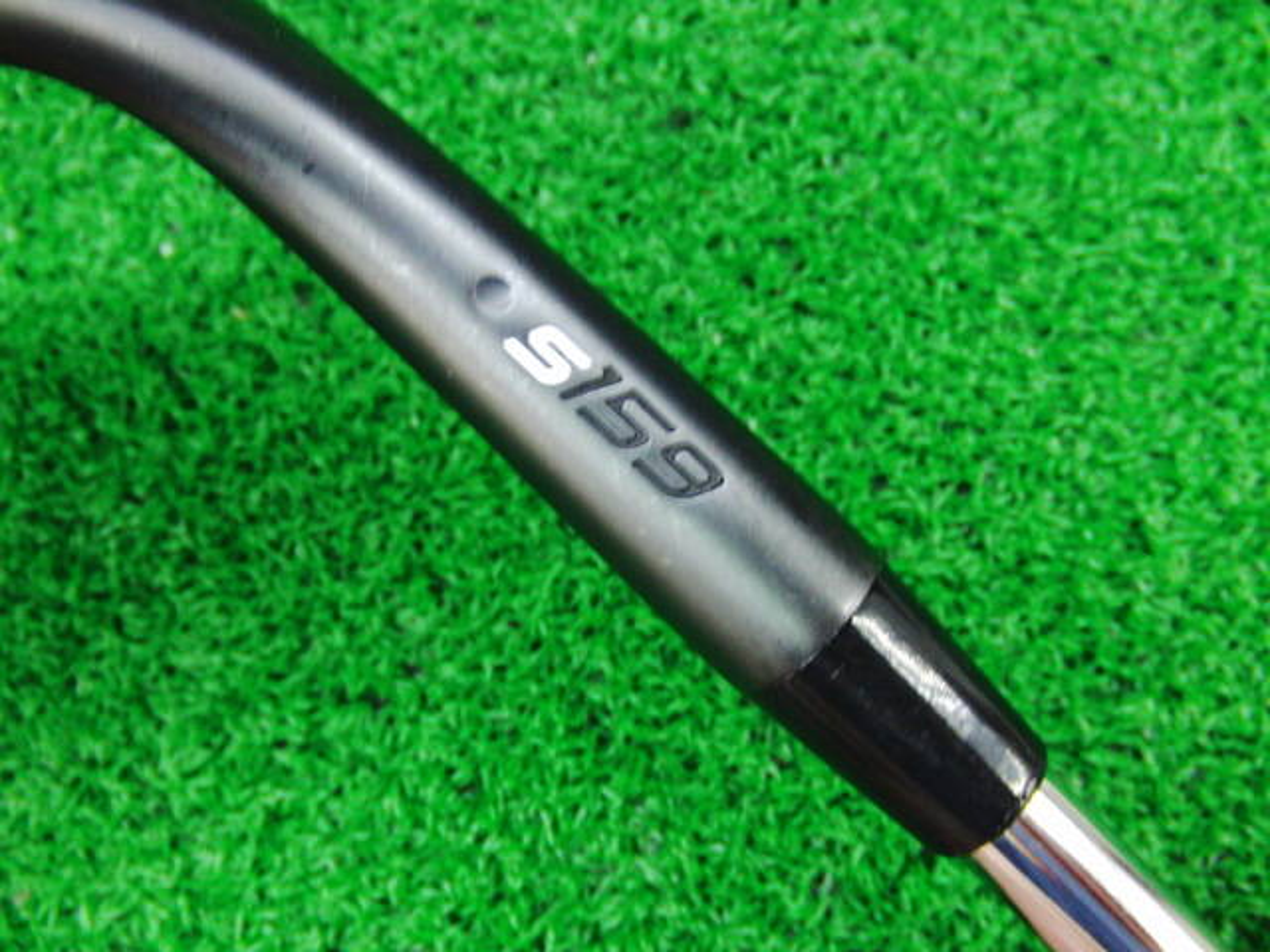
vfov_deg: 38.7
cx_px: 635
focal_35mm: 37
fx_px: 1357
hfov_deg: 50.1
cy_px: 476
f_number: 3.6
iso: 400
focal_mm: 6.42
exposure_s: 1/20
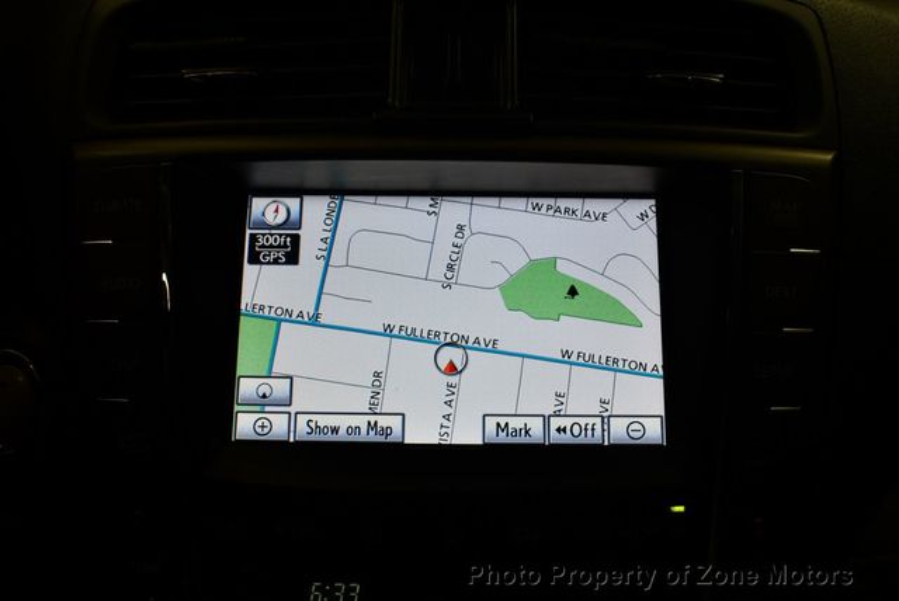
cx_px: 450
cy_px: 300
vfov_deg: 36.9
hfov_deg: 53.1
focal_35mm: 36
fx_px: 900
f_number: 4
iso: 400
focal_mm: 18
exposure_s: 1/250
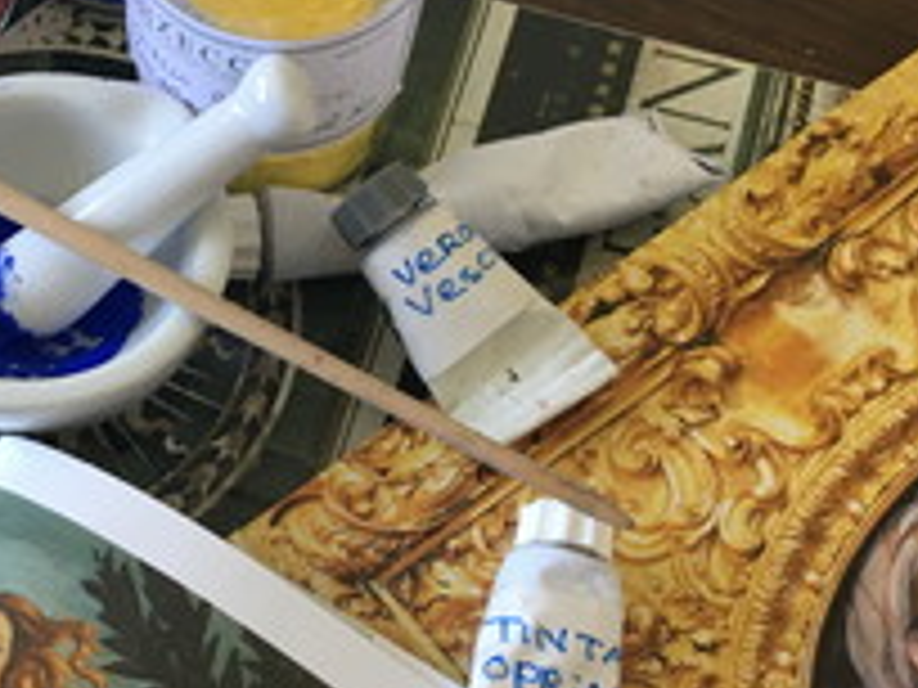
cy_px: 463
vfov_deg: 25.5
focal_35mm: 57
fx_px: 1512
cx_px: 162
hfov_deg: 32.7
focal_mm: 4.15
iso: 40
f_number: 2.2
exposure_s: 1/15
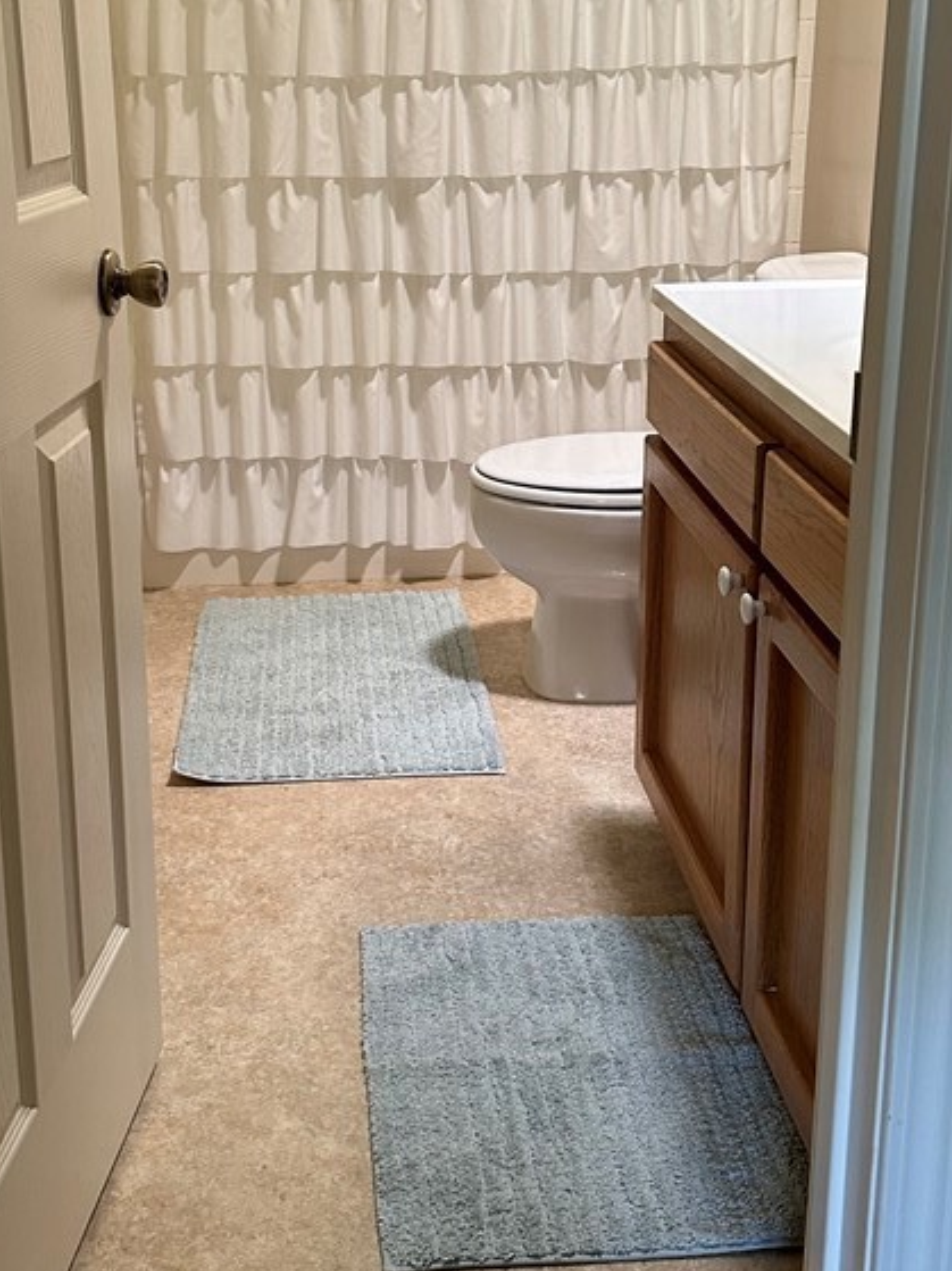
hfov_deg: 32.8
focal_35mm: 44
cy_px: 452
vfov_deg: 42.5
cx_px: 407
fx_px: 1614
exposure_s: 1/60
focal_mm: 6.86
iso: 320
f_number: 1.78
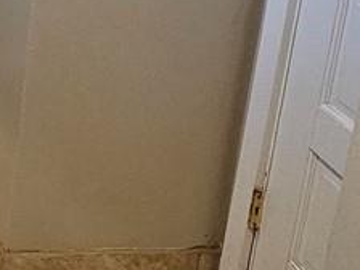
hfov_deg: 16.1
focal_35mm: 93
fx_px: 967
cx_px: -373
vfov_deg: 14.8
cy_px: -125
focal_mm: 2.2
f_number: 2.2
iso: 250
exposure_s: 1/60
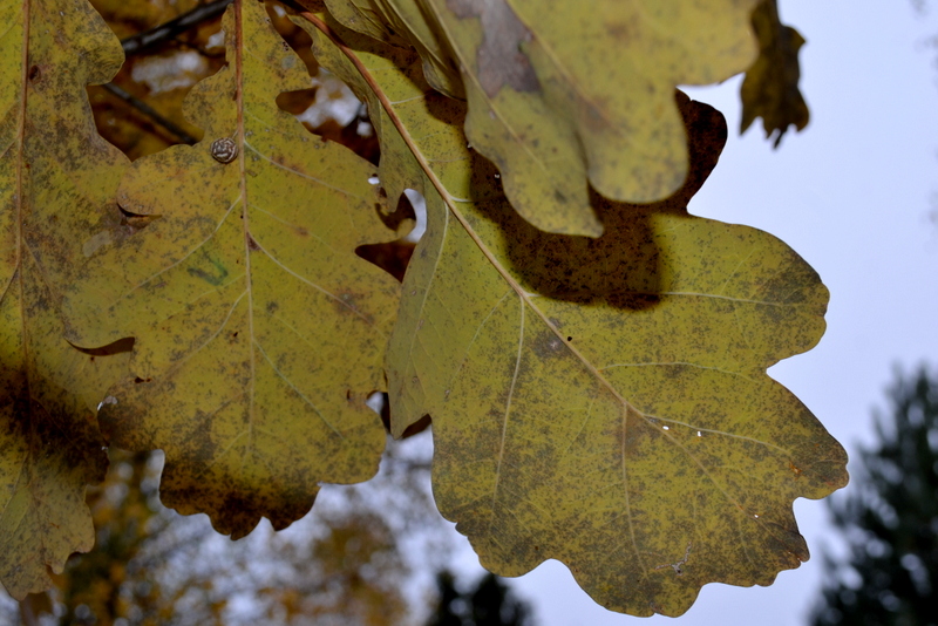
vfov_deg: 28.1
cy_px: 313
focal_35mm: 48
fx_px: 1251
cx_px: 469
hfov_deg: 41.1
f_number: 8
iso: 100
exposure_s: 1/60
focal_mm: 32
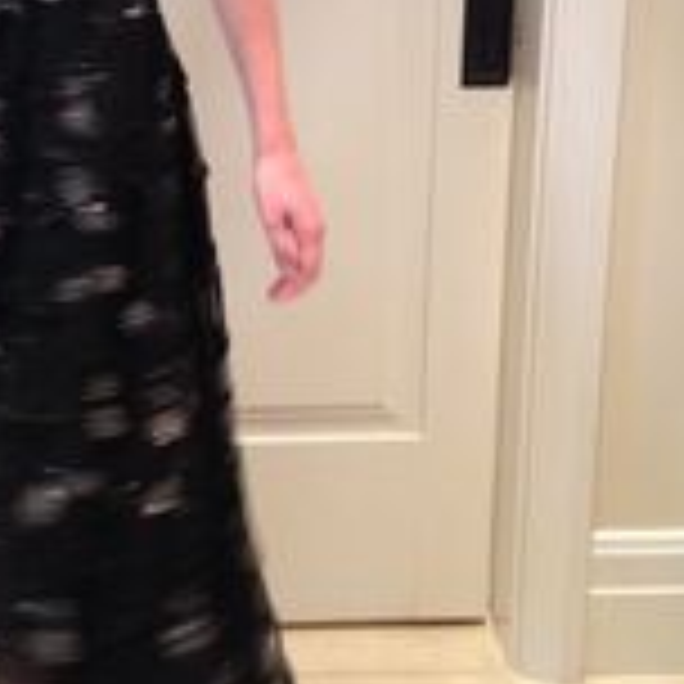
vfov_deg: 22.0
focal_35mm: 77
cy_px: 86
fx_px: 1721
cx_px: 108
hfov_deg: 22.1
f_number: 2.4
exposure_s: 1/20
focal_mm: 4.12
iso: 250
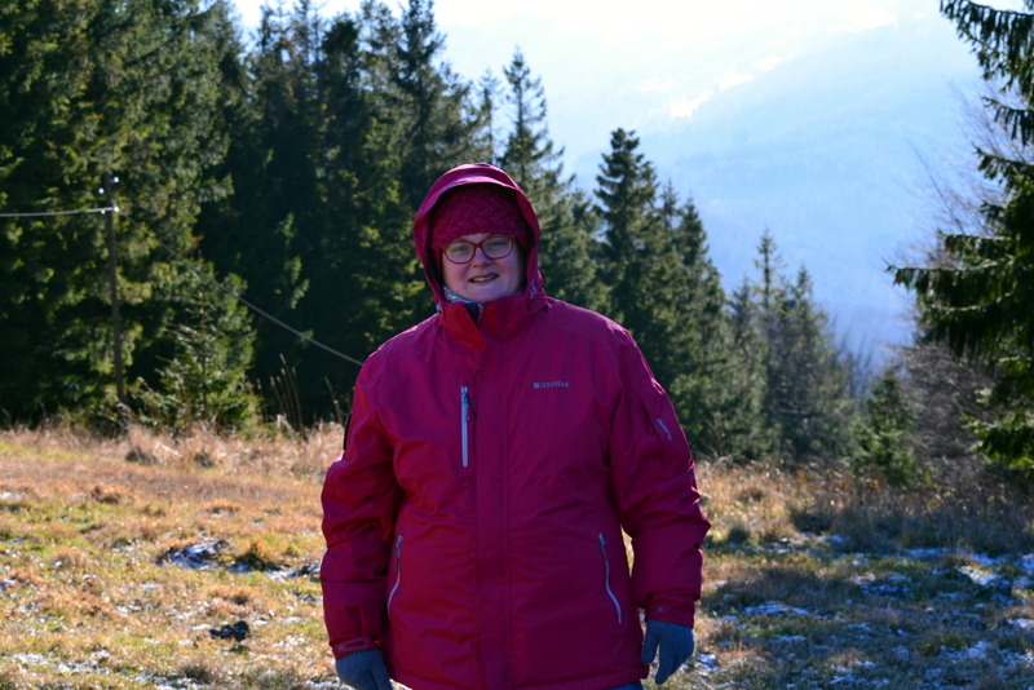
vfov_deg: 16.6
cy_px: 345
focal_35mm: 82
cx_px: 517
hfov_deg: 24.6
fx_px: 2370
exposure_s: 1/200
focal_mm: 55
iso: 400
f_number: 10
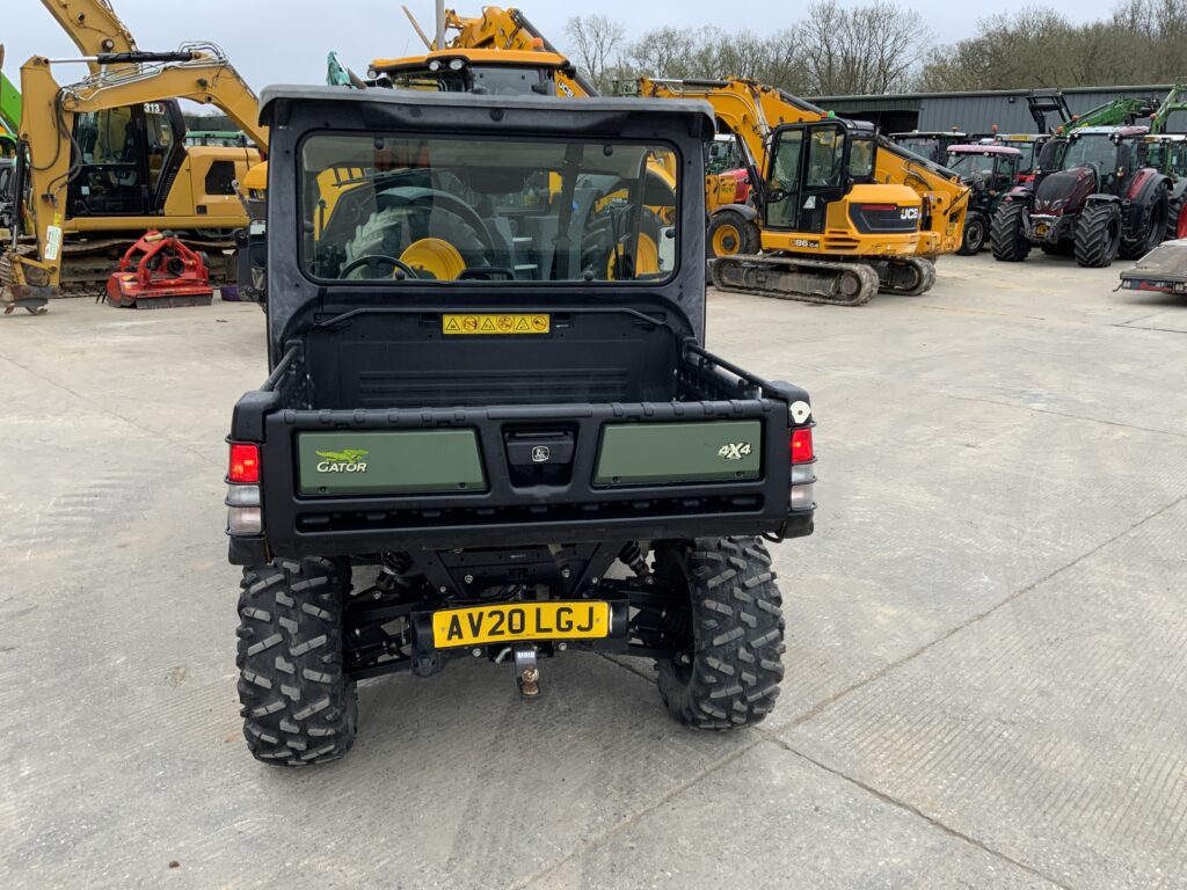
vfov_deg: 48.2
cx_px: 594
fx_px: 994
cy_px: 445
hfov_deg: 61.7
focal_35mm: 29
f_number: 1.8
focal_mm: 3
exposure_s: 1/122
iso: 32
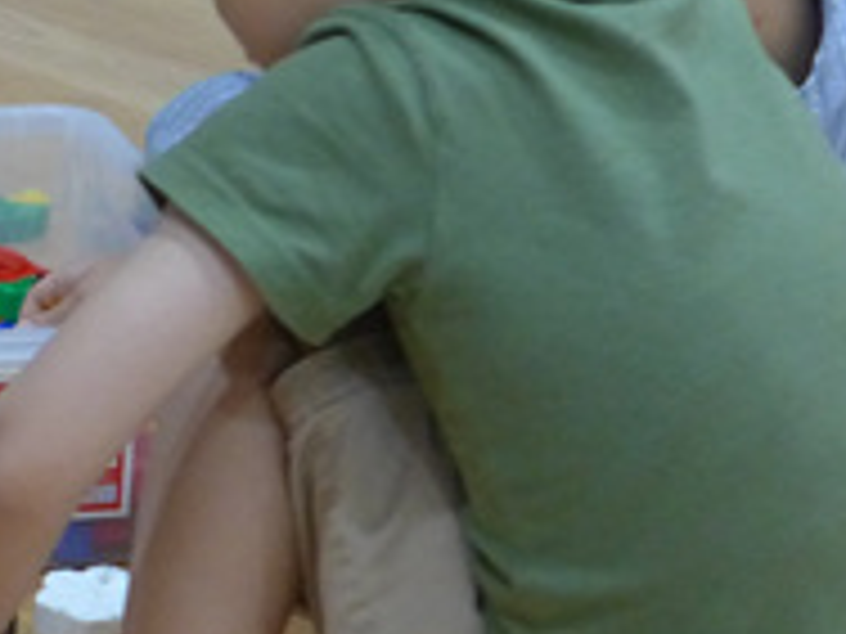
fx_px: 3324
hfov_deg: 14.0
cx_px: -189
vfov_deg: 10.9
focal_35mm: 136
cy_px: 333
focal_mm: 7.9
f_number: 1.7
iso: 640
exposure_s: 1/320
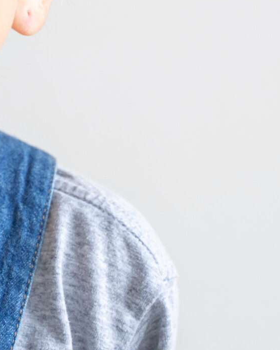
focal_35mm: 187
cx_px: -199
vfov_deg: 10.2
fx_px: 1937
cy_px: -12
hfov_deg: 8.0
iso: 640
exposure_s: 1/200
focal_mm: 54
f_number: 2.8
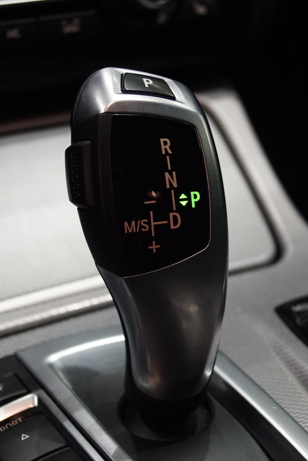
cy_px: 233
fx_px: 821
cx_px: 172
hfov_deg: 21.2
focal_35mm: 64
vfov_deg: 31.4
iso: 640
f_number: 4.5
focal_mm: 28
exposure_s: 1/60
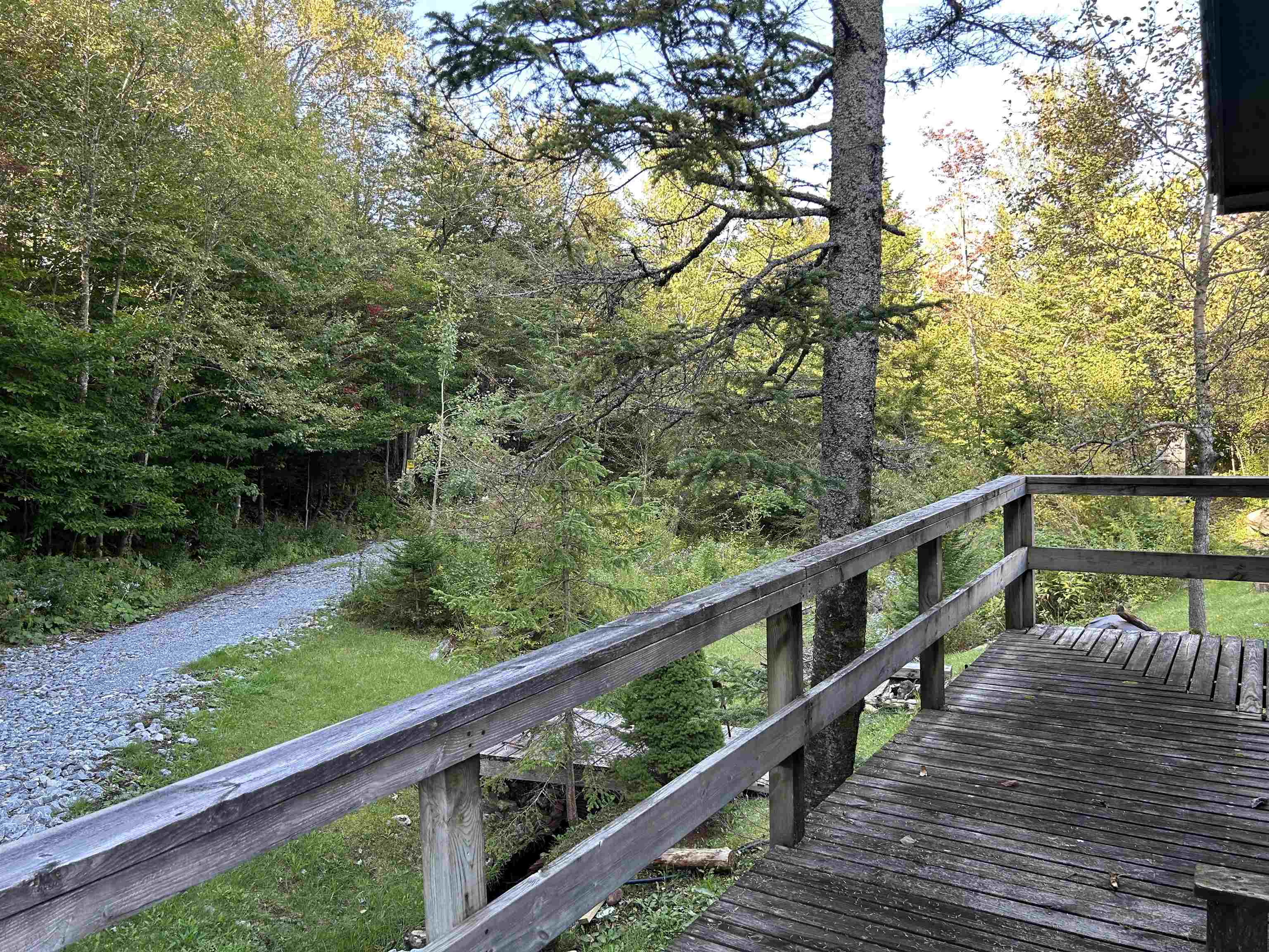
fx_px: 953
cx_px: 634
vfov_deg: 53.1
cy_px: 476
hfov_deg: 67.3
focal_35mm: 26
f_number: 1.5
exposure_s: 1/164
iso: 50
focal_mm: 5.7
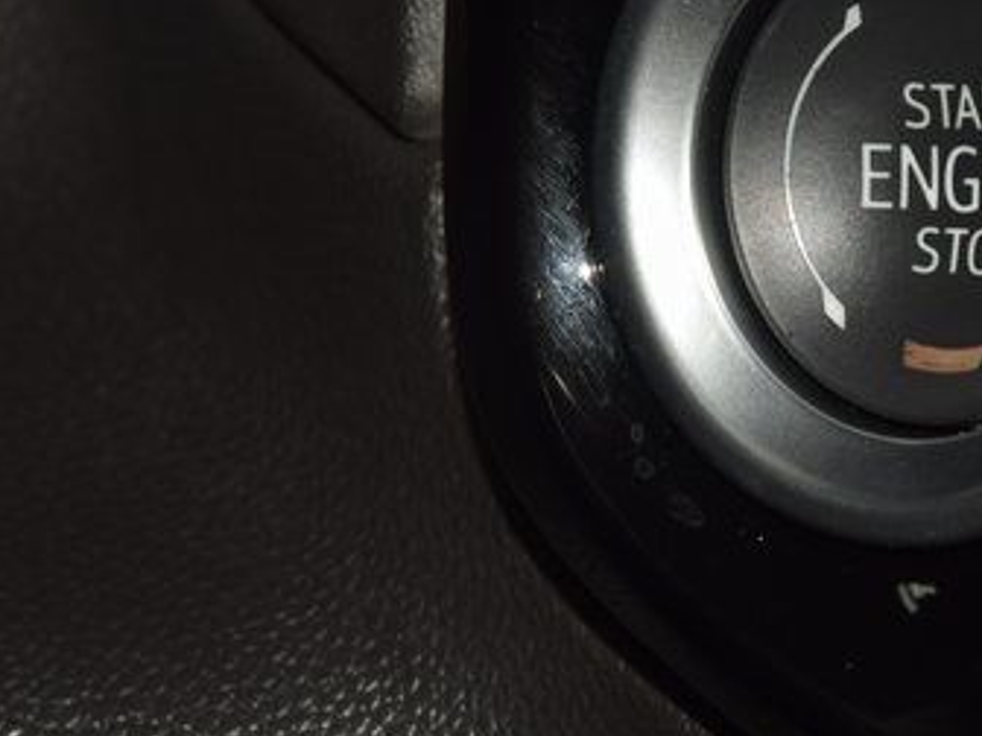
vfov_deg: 4.8
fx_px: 8737
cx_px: 959
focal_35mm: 308
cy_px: 174
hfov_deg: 6.4
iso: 100
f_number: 8
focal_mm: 70
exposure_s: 1/125
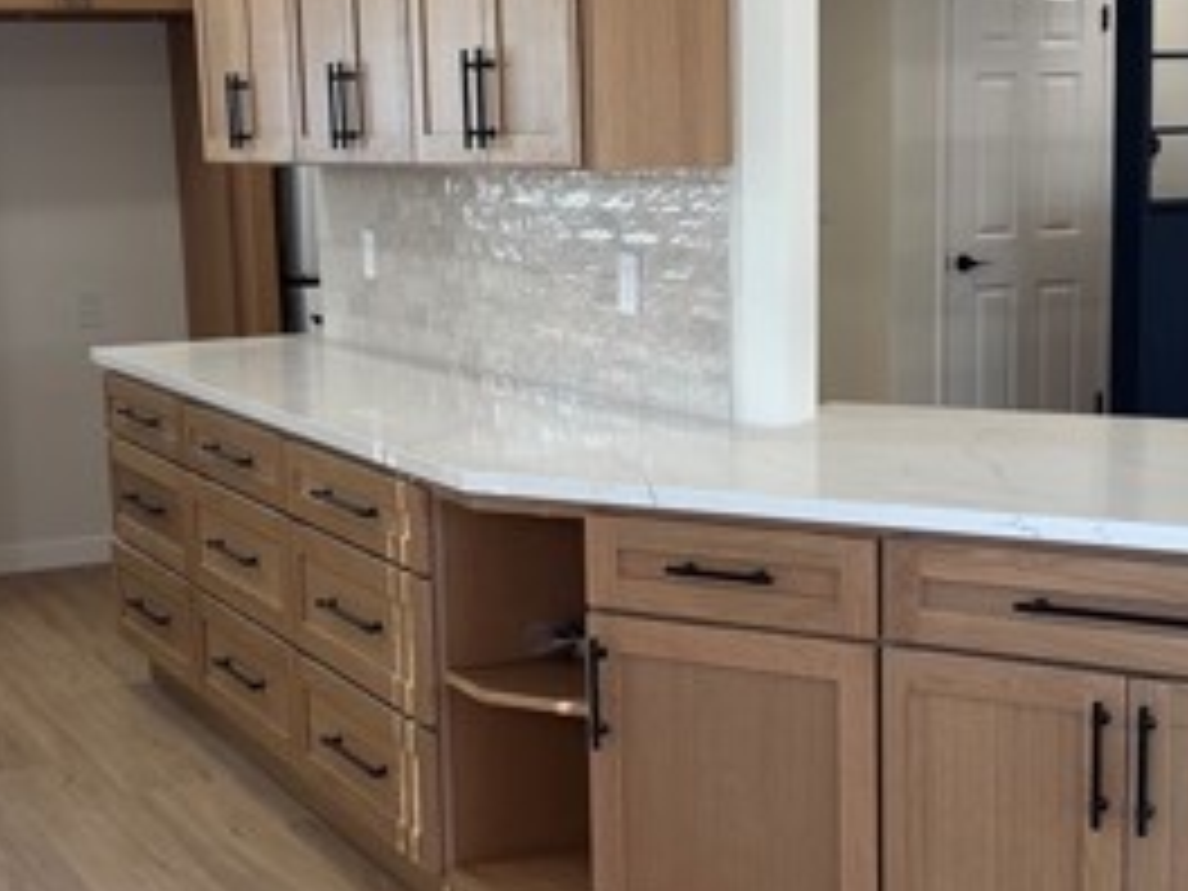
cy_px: 477
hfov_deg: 30.7
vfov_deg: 23.3
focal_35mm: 63
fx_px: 2162
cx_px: 621
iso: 64
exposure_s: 1/120
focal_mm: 5.96
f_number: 1.6
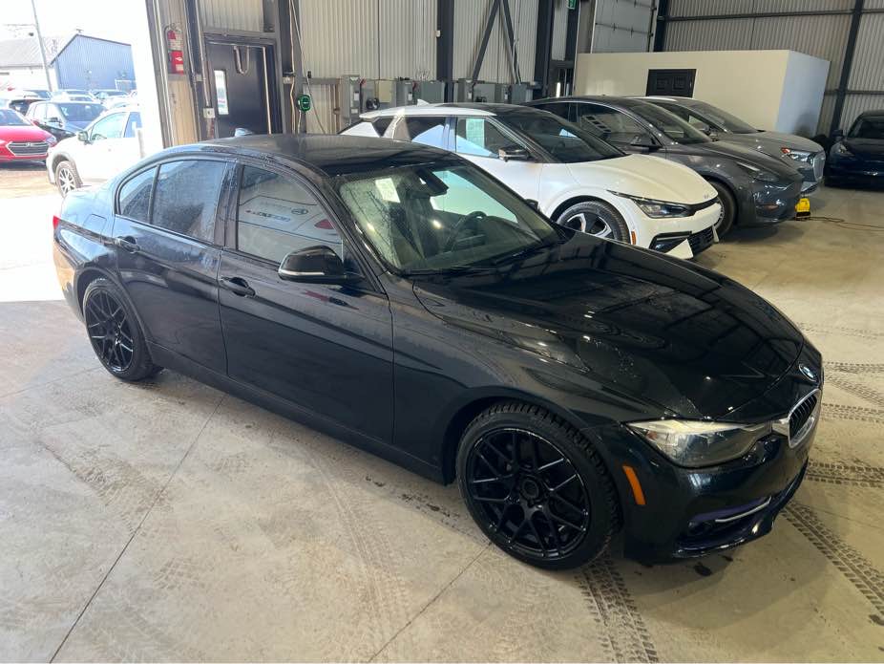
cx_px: 442
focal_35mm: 26
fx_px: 664
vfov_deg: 53.1
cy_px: 332
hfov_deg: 67.3
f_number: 1.5
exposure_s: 1/152
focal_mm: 5.7
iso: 64
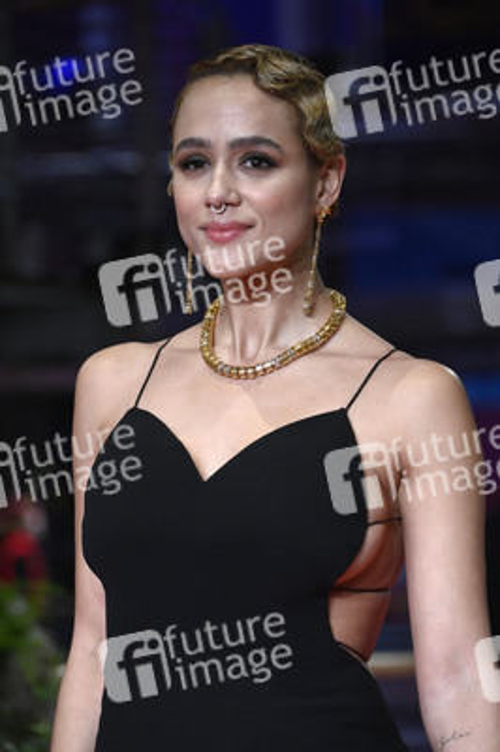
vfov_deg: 10.3
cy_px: 376
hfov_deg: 6.9
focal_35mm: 200
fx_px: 4174
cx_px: 250
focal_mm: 200
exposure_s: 1/250
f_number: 5.6
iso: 5000
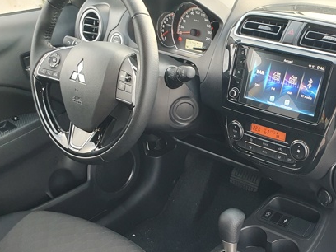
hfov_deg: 36.1
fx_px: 495
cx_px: 273
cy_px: 211
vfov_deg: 27.8
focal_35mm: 51
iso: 250
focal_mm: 4.32
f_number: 2.4
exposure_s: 1/50
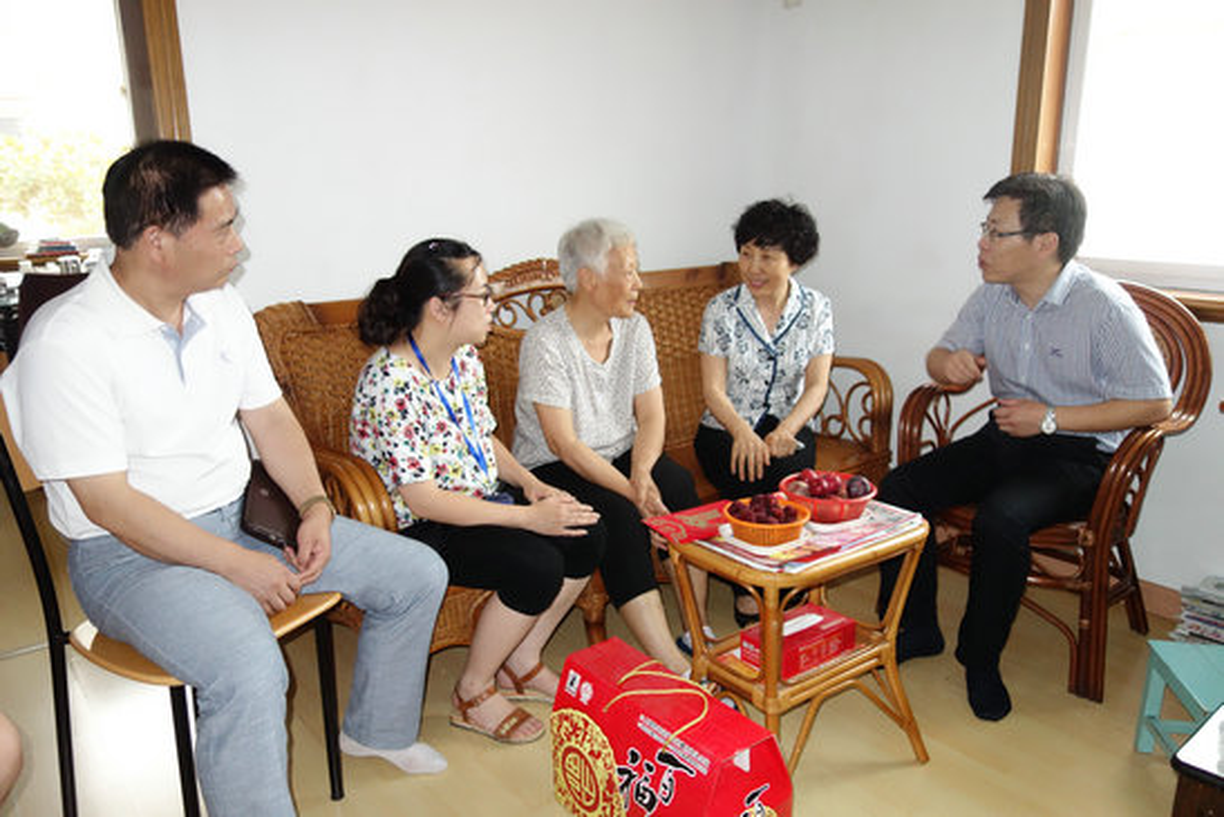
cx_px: 612
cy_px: 408
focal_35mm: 28
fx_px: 952
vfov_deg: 46.4
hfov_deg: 65.5
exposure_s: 1/50
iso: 800
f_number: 1.8
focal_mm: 10.4
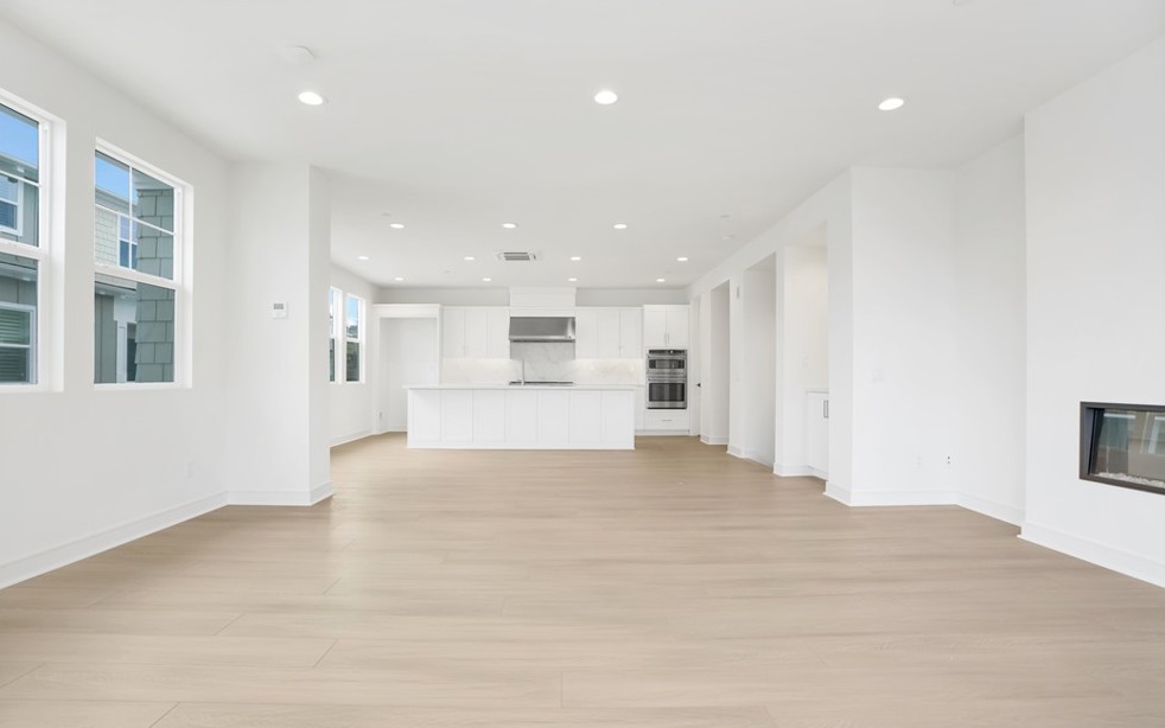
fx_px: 540
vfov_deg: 68.0
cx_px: 561
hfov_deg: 94.3
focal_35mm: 17
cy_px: 375
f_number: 7.1
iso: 400
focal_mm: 16
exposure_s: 1/40
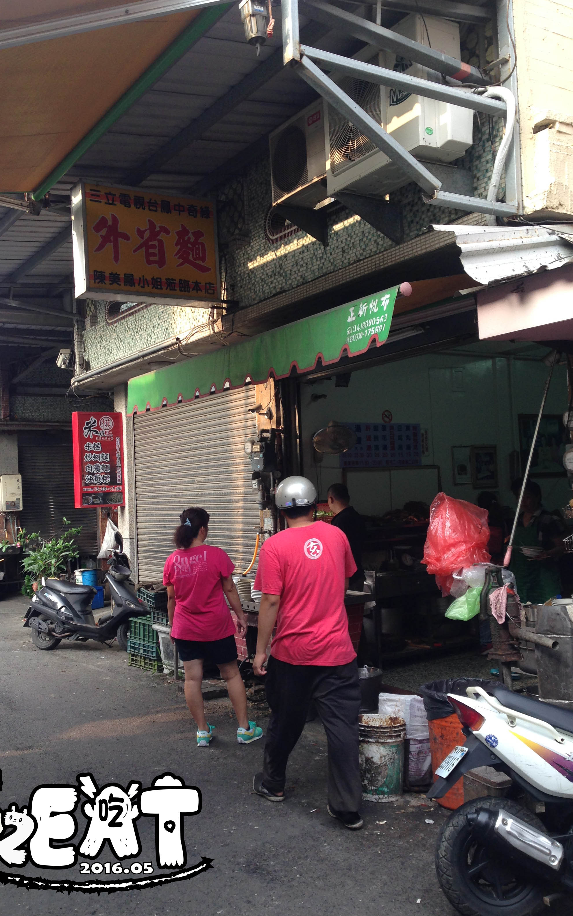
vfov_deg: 54.0
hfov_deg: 35.3
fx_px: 900
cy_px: 452
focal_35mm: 36
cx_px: 273
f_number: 2.4
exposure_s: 1/120
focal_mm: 4.12
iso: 50
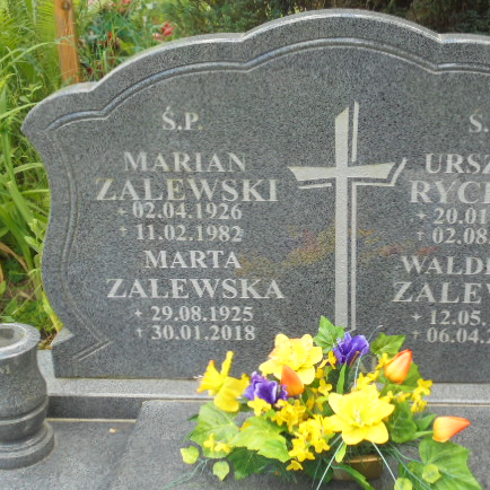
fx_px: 897
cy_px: 246
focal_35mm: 56
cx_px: 324
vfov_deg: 30.6
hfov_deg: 30.3
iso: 100
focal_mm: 7.8
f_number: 4.5
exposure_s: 1/80
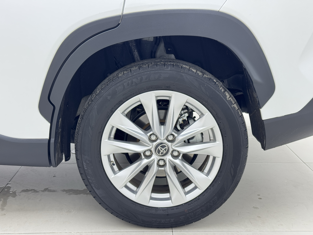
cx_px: 156
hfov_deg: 39.7
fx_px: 434
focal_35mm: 48
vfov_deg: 30.3
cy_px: 118
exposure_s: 1/121
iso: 50
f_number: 1.78
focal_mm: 6.76
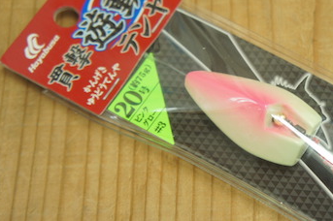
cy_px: 160
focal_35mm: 71
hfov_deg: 27.8
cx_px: 281
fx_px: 655
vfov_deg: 19.1
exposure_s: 1/15
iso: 400
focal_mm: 27
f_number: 4
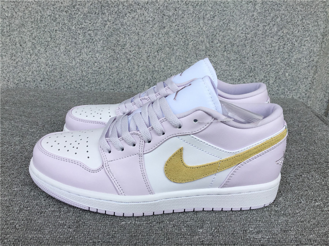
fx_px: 295
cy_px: 123
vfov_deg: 45.4
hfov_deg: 58.4
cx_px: 164
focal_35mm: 31
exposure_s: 1/471
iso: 25
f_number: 2.4
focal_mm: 3.3
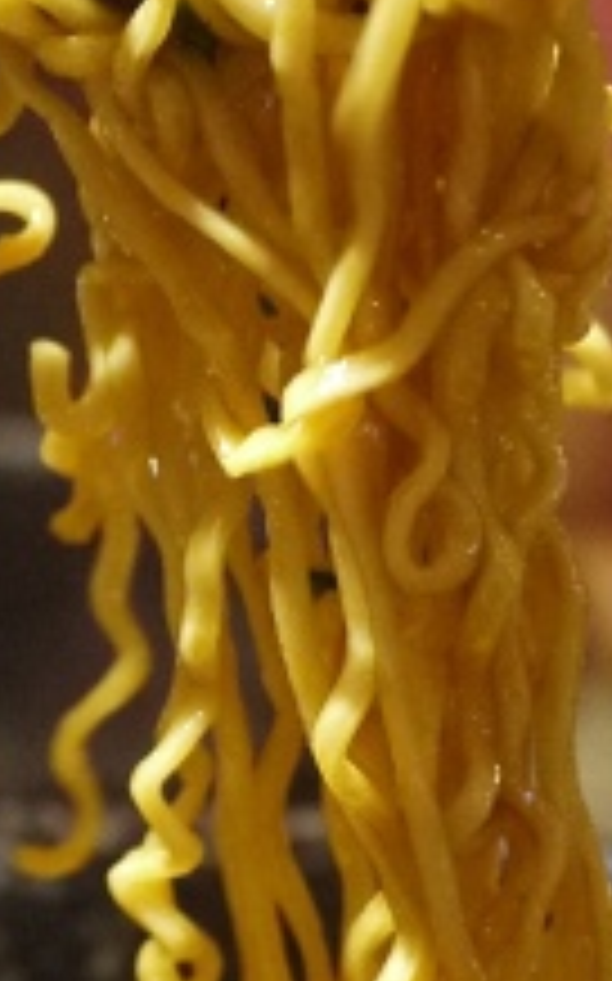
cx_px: 274
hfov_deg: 15.0
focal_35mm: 87
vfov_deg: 23.0
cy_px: 936
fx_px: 2325
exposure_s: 1/50
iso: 800
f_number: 2.5
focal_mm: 14
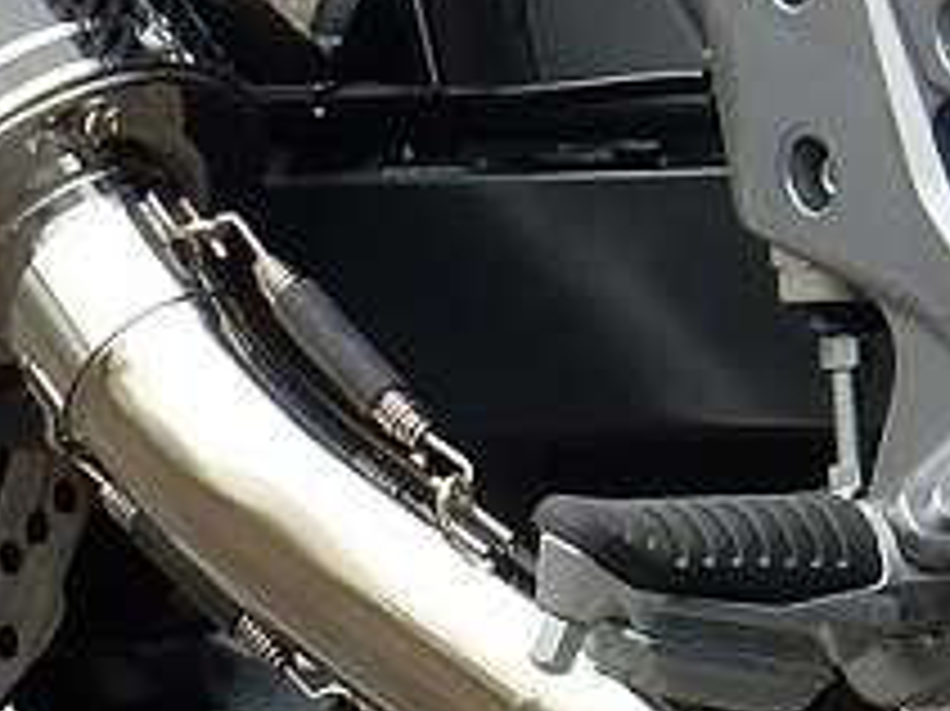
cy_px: 54
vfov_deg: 2.2
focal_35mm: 665
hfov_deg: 3.0
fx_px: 18240
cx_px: 1171
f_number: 5.6
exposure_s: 1/160
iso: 125
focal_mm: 20.9
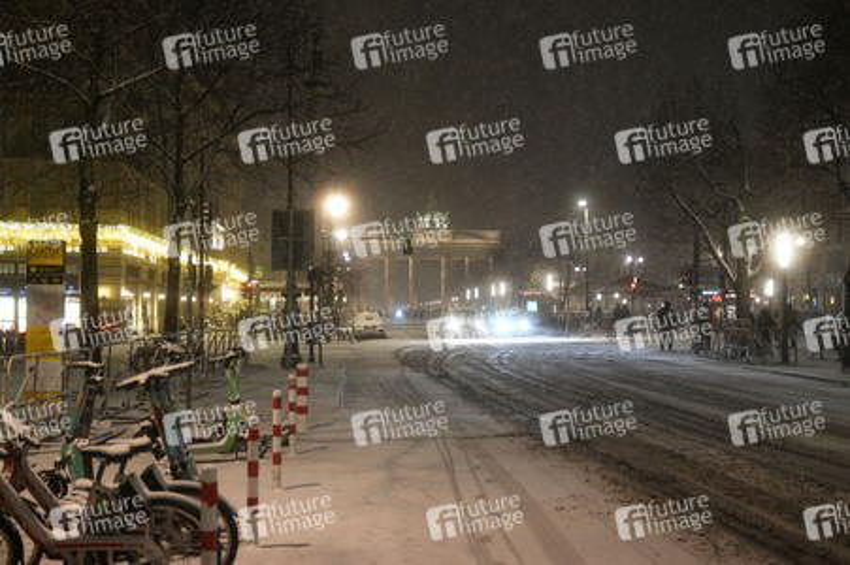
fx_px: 1062
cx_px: 425
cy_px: 282
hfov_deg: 43.6
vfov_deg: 29.8
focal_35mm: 45
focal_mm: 30
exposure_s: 1/125
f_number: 1.4
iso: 640
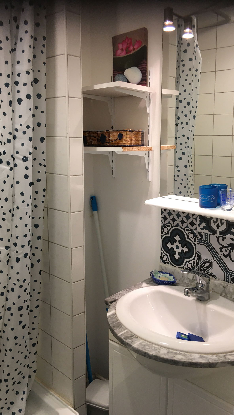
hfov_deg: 36.6
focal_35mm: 32
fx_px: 353
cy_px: 207
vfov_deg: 61.0
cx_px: 133
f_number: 2.2
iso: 40
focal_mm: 4.15
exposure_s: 1/17
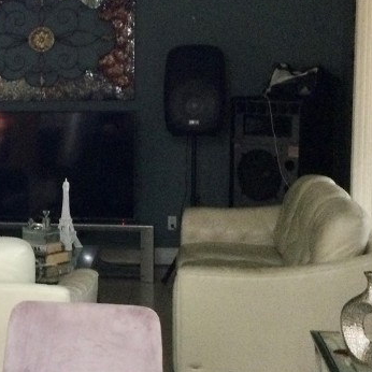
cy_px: 175
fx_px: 985
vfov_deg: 21.4
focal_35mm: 81
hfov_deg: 20.5
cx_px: -29
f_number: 2.4
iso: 200
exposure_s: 1/17
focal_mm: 3.3
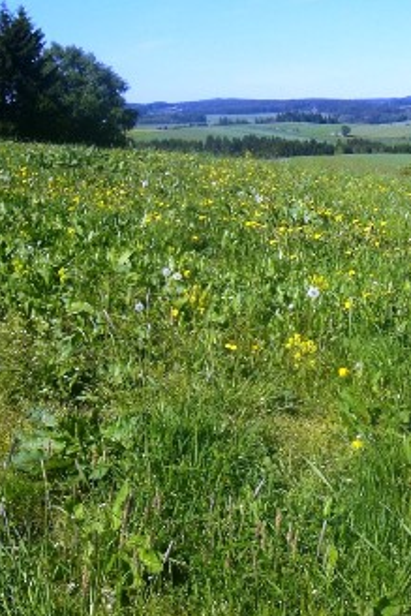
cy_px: 312
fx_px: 924
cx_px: 379
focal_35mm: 54
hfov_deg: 24.3
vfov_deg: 36.9
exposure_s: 1/640
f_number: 4.4
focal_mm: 6.3
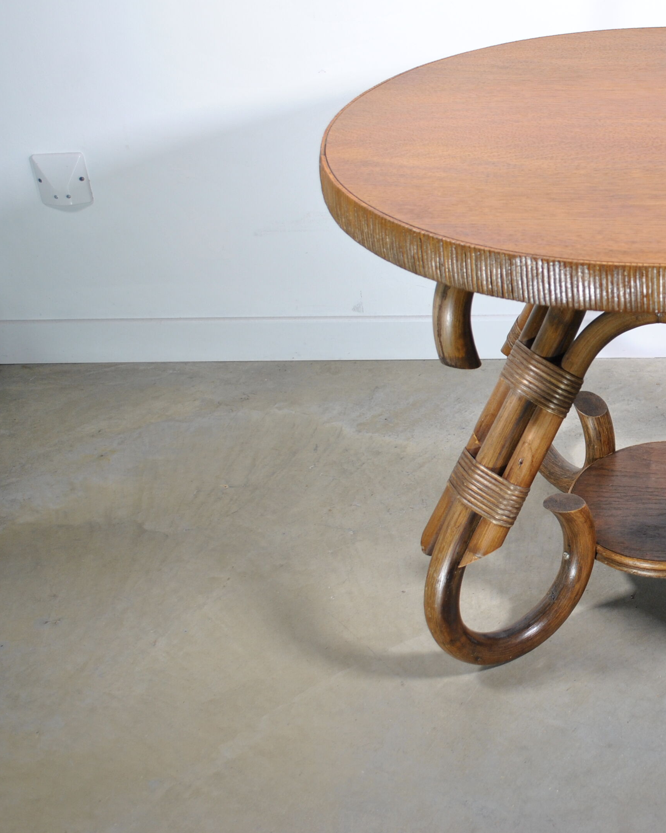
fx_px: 1380
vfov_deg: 33.5
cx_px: 655
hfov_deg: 25.9
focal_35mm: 56
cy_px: 344
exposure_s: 1/30
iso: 200
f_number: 5
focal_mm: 22
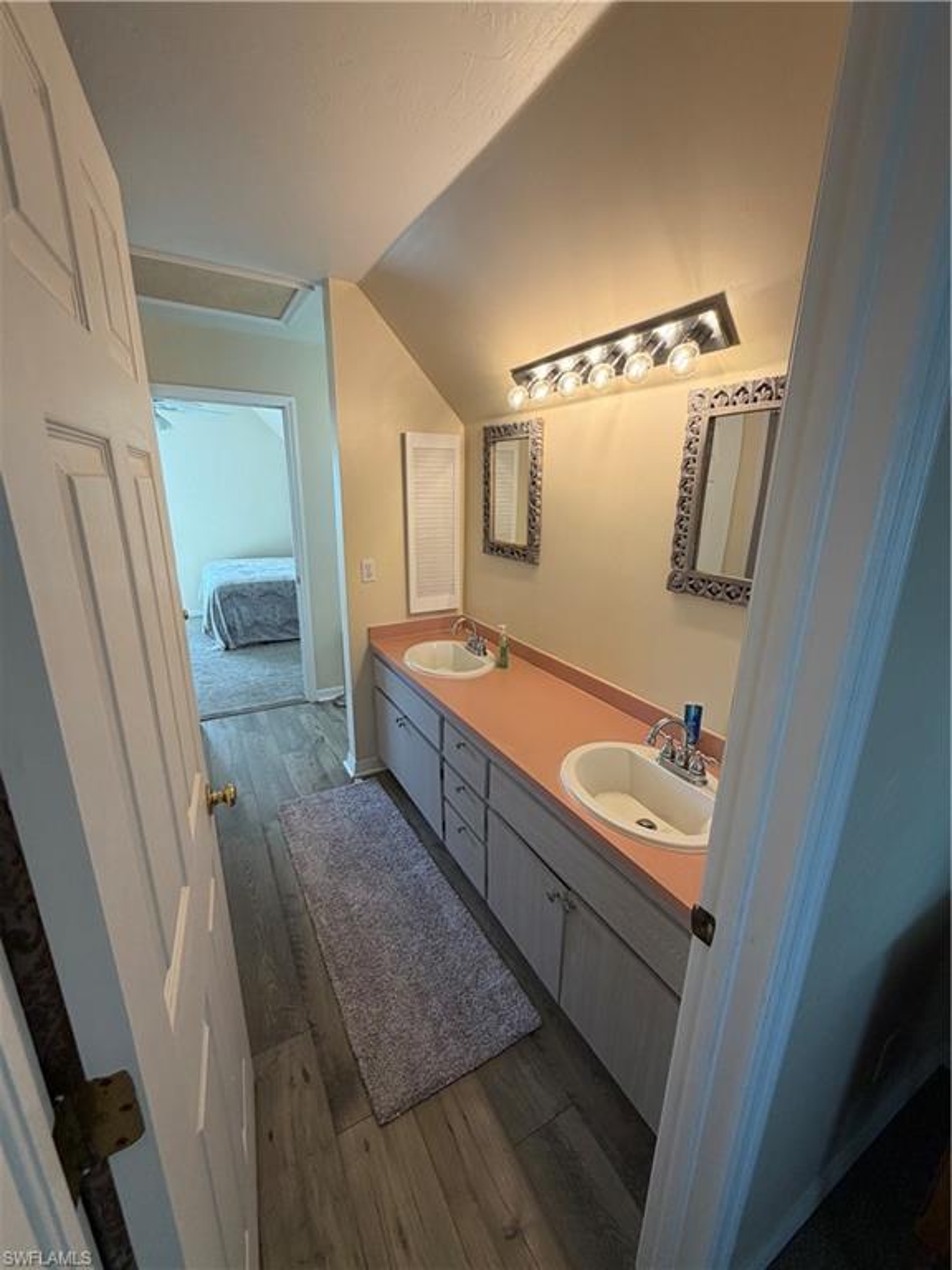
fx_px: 513
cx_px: 476
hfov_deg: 85.7
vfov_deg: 102.1
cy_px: 635
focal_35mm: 14
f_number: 2.2
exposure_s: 1/120
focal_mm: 2.22
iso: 160
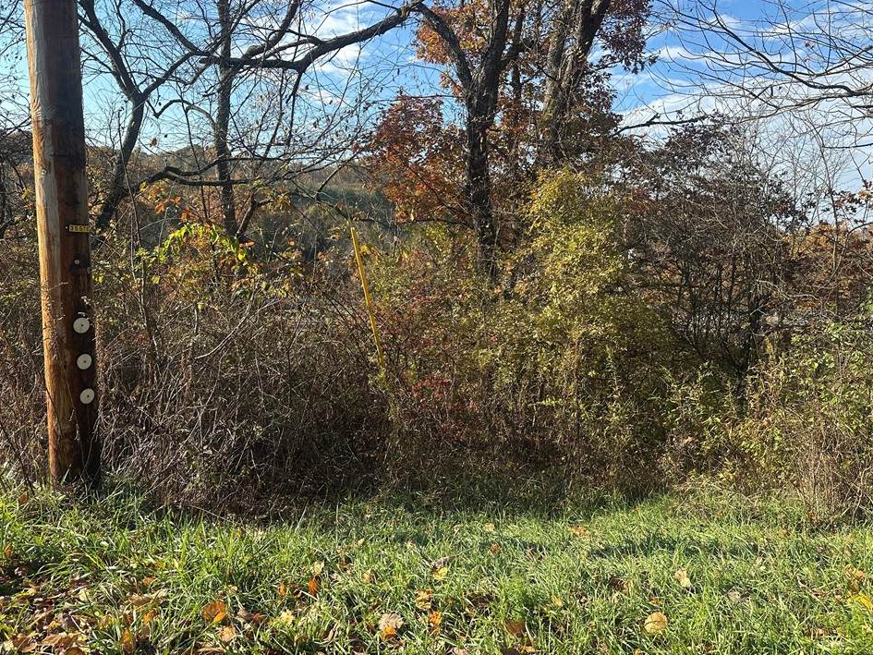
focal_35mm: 26
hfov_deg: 67.3
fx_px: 656
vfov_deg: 53.0
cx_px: 435
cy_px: 305
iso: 80
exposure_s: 1/1562
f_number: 1.78
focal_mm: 6.86
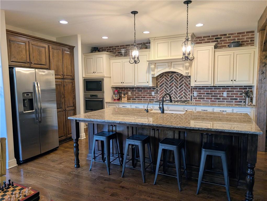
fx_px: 185
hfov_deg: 71.5
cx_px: 134
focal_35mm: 24
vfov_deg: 56.9
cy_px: 100
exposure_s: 1/40
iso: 133
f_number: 1.68
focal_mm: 6.9
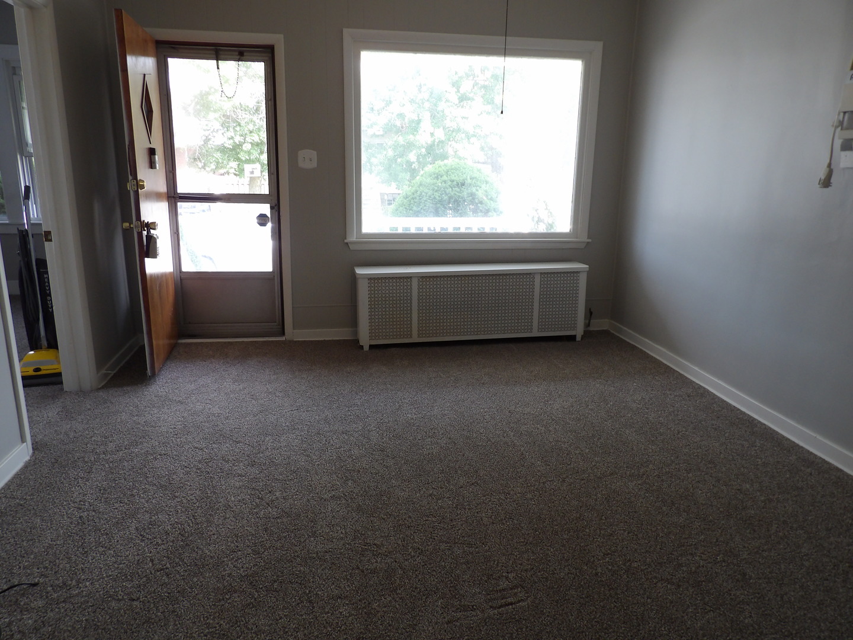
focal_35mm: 24
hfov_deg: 71.6
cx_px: 426
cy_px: 320
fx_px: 591
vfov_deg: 56.8
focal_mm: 4.3
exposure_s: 1/33
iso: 110
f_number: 3.2
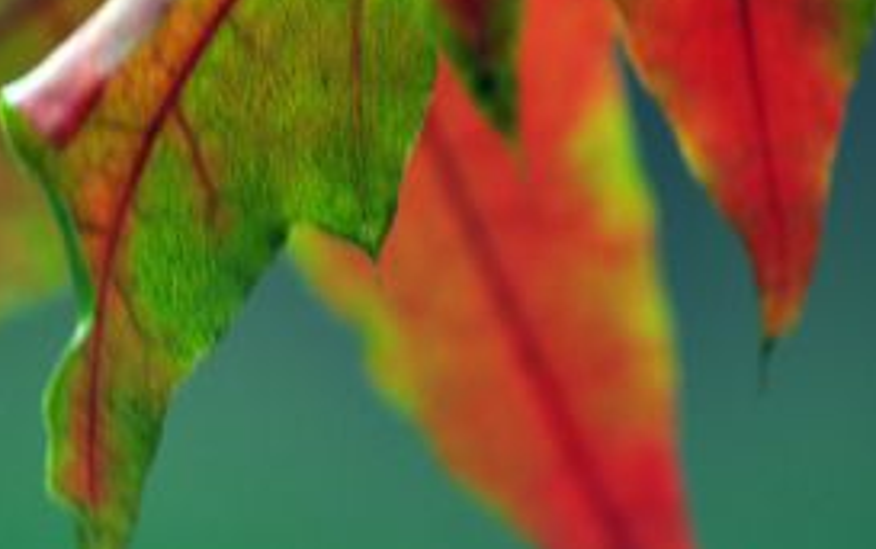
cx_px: 237
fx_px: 22431
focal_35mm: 939
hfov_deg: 2.2
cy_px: 56
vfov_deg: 1.4
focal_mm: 240
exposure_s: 1/30
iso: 200
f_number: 5.3
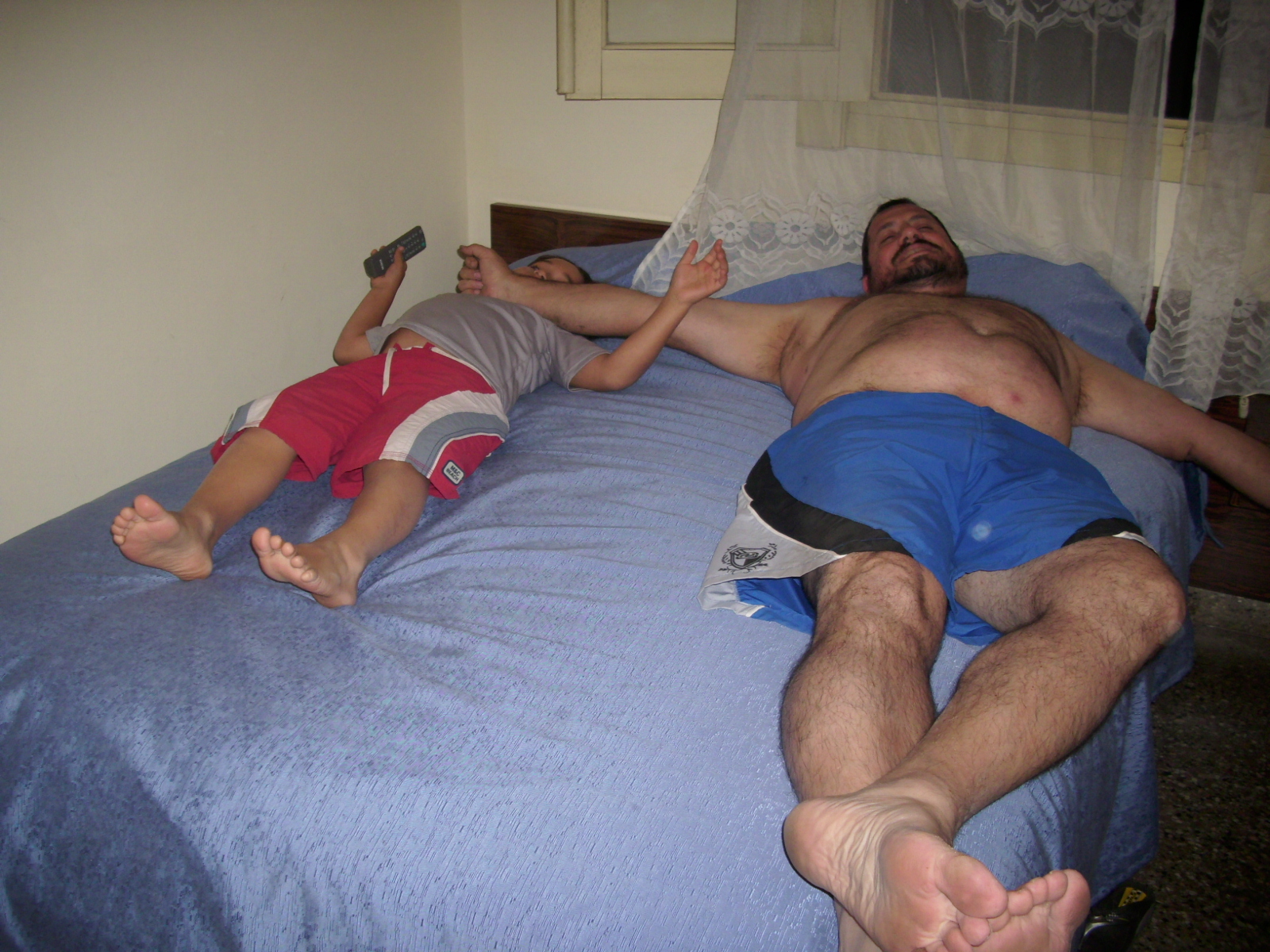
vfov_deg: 45.4
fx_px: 1137
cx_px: 635
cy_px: 476
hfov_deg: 58.4
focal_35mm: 31
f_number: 2.8
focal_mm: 6.2
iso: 100
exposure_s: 1/30
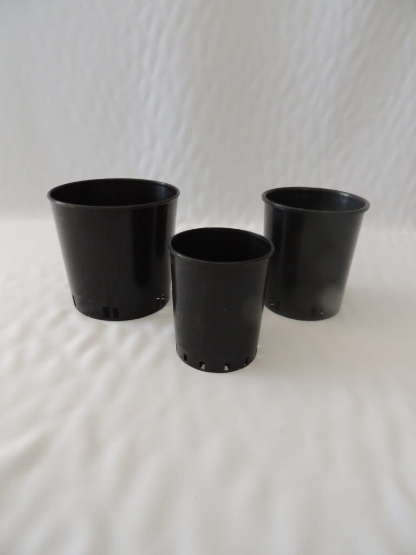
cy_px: 278
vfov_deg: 71.6
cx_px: 208
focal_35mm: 24
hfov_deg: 56.8
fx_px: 385
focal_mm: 4.3
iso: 400
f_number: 3
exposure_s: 1/13
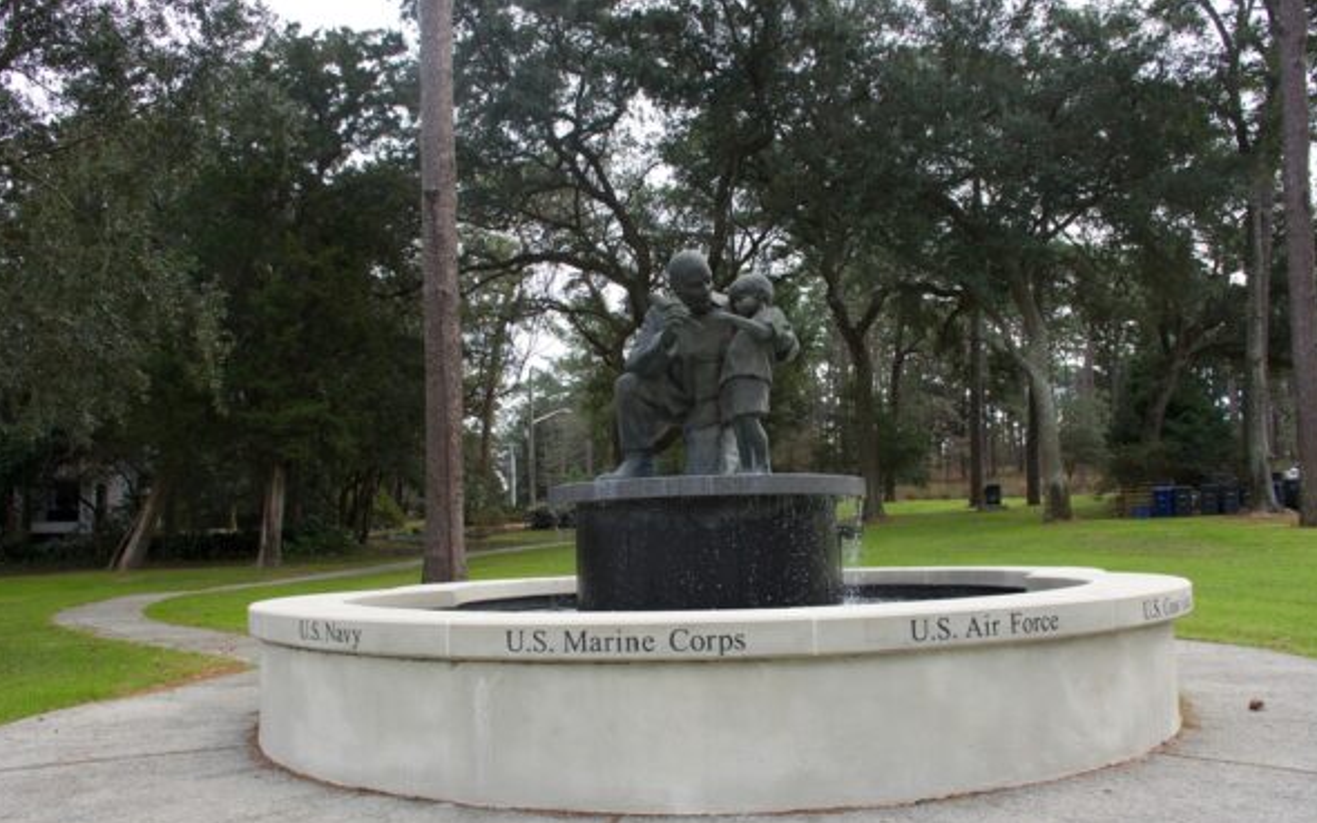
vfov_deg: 44.5
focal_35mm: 28
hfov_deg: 66.5
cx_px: 656
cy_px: 442
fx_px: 1005
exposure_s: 1/500
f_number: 8
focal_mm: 18
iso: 640
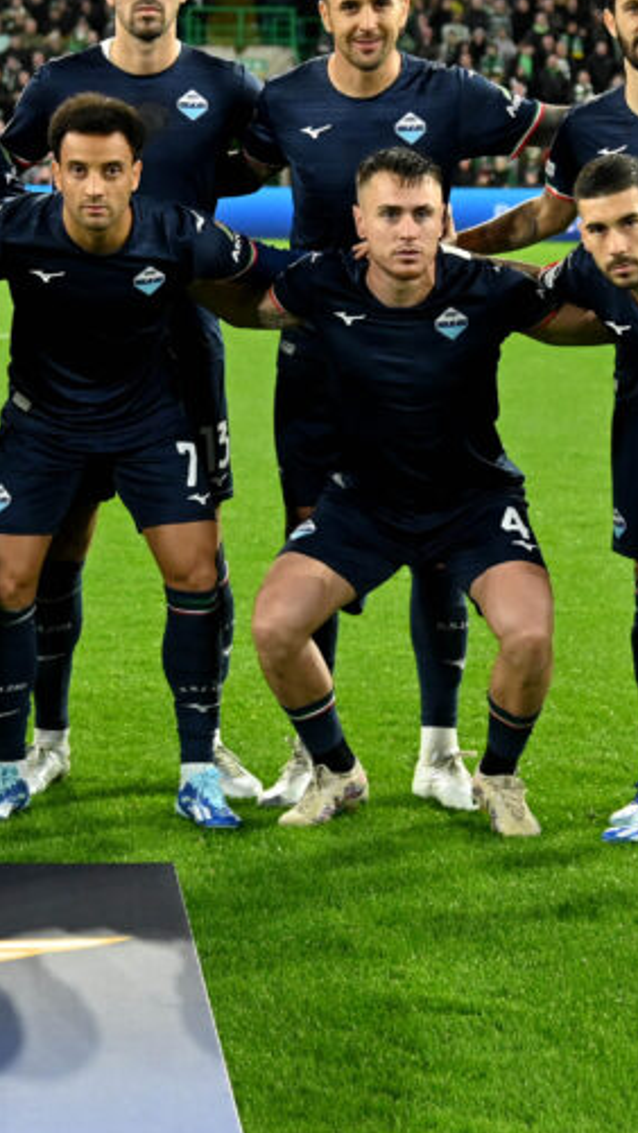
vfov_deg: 17.2
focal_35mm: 124
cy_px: 372
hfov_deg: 9.7
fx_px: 3727
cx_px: 34
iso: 3200
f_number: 4
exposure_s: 1/1000
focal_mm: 58
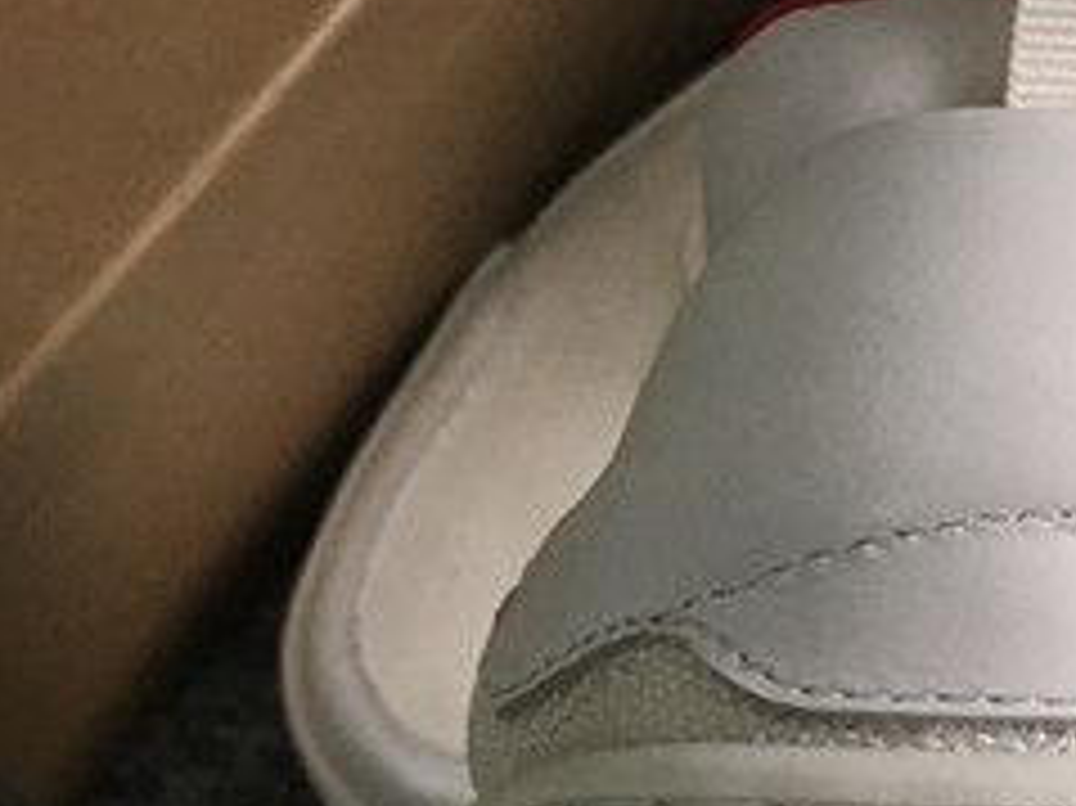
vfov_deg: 16.9
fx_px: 2641
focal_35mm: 85
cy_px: 858
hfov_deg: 22.4
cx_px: 986
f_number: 2.2
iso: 50
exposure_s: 1/33
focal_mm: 4.15
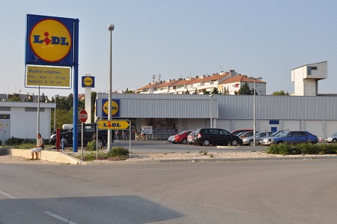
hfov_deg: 35.1
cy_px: 112
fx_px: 533
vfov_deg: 23.7
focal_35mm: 57
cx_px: 168
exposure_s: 1/1250
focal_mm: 38
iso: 400
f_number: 5.6
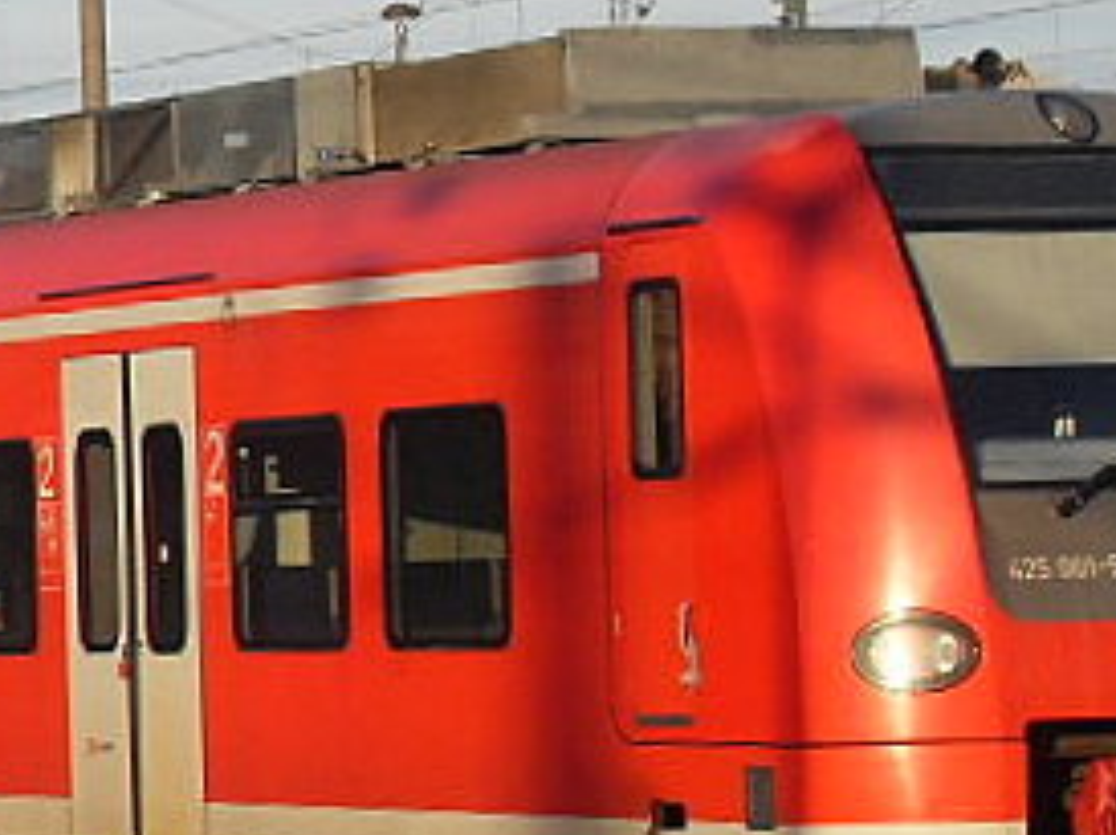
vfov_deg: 5.8
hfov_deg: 7.6
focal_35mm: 258
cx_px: -448
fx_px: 8310
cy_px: 403
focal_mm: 11.8
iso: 80
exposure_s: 1/350
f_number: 4
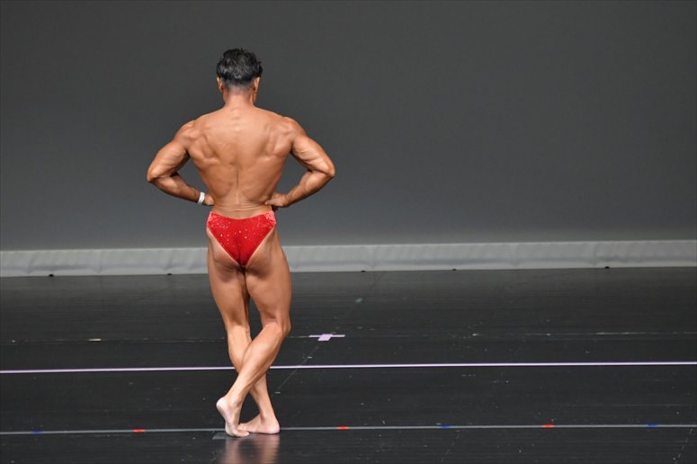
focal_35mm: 345
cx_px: 348
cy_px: 232
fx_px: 6676
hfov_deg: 6.0
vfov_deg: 4.0
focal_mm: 230
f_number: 5.6
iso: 4000
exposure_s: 1/400
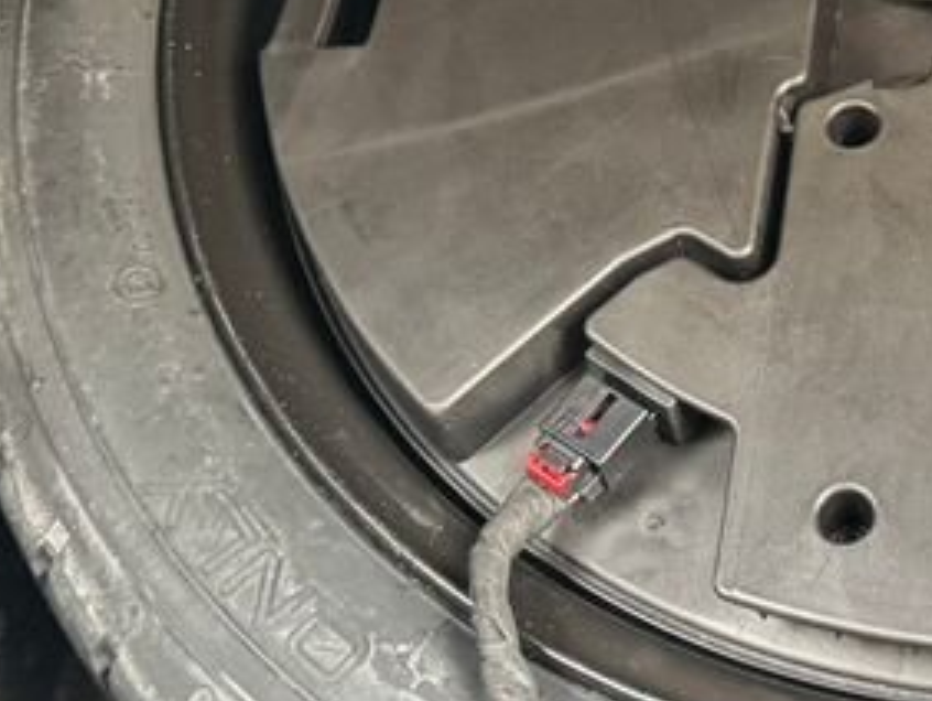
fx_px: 2344
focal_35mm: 87
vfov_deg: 16.9
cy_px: 155
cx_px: 899
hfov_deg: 21.8
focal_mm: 6.76
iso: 800
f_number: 1.78
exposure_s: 1/47
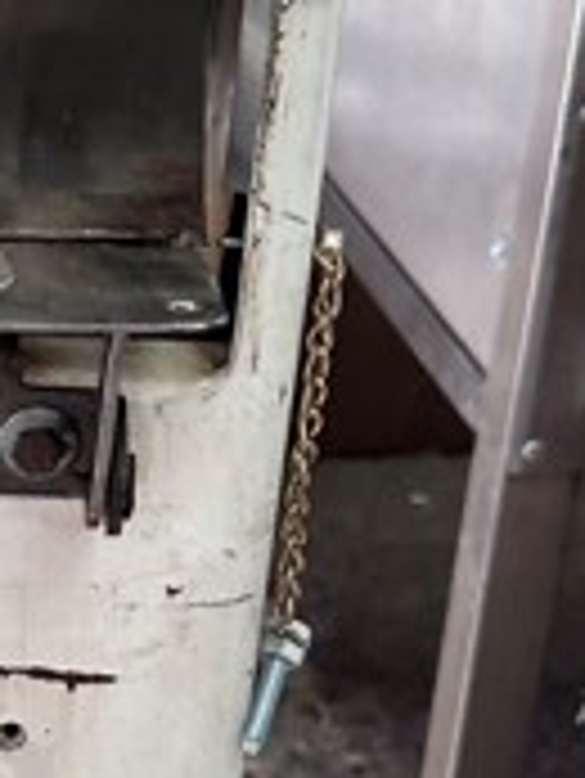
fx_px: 2543
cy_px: 605
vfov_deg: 17.3
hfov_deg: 12.1
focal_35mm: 113
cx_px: -446
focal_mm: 6.86
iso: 125
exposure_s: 1/121
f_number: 1.78
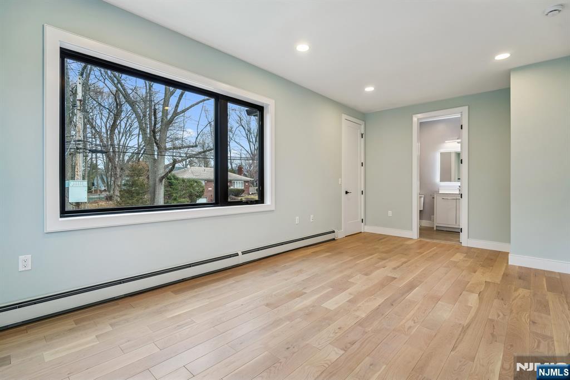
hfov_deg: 96.8
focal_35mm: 16
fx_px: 253
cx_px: 285
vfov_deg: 73.7
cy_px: 190
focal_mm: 16
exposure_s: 1/40
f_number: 8
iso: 400
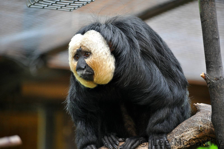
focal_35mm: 232
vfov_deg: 5.9
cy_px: 74
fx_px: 1445
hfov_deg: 8.9
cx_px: 112
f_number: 5
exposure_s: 1/20
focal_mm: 155
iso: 800
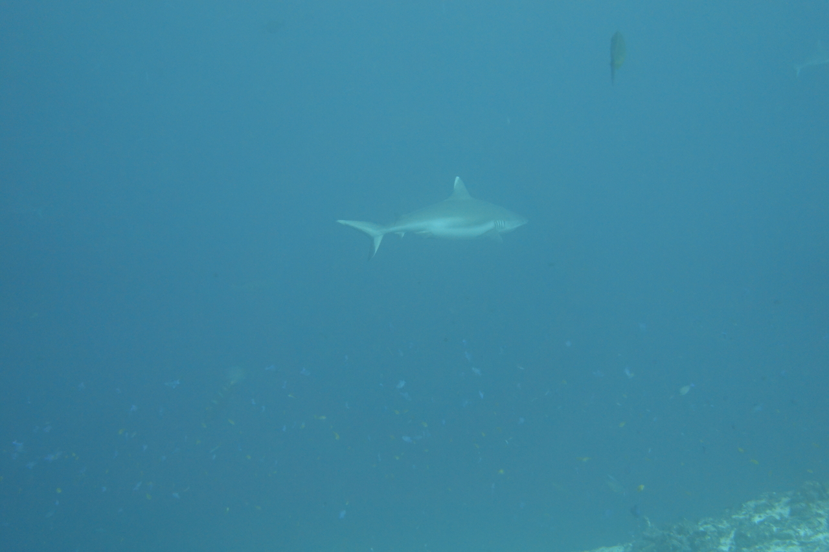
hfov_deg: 41.1
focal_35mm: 48
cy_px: 276
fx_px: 1105
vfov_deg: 28.1
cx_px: 414
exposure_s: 1/50
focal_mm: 17.7
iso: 200
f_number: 2.8
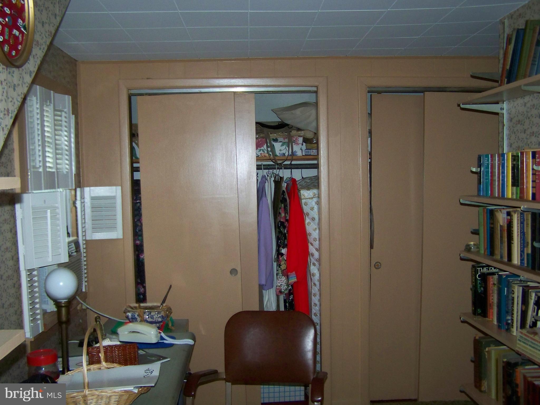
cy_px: 202
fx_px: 593
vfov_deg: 37.7
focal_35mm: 38
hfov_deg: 49.0
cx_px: 270
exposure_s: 1/30
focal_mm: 6.3
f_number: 2.8
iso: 200
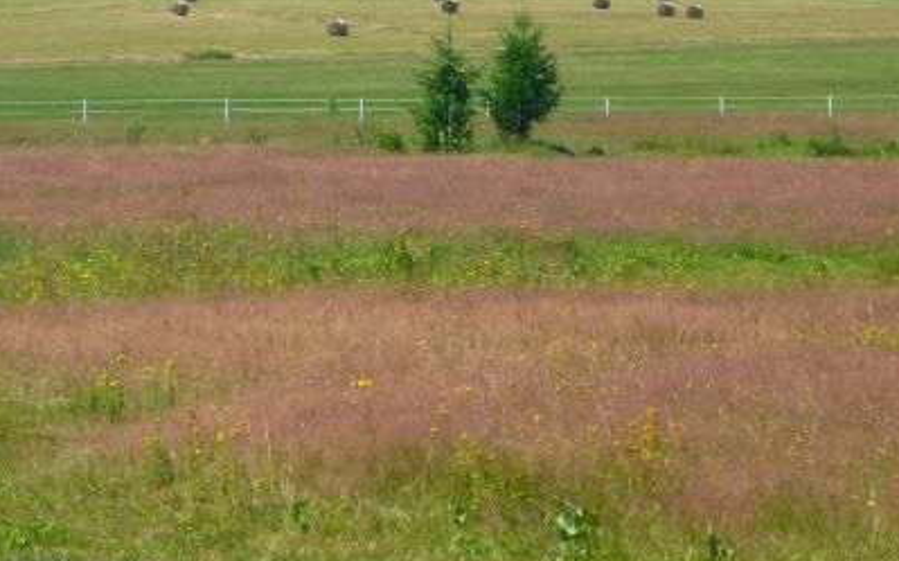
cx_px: 502
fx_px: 3698
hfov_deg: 13.9
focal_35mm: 151
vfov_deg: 8.6
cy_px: -18
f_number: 5.4
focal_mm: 12.6
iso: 100
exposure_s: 1/320
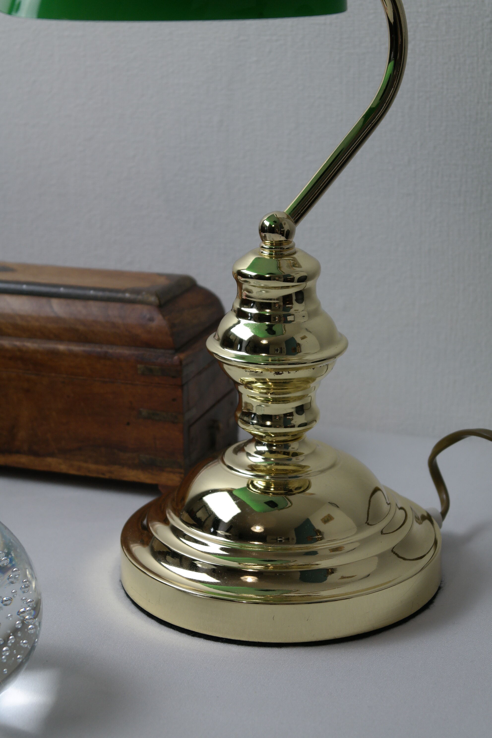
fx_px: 1414
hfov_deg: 19.7
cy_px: 369
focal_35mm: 69
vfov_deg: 29.2
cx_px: 246
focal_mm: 45
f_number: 5.6
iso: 400
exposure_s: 1/80
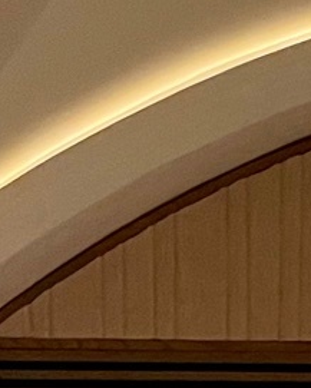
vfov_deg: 9.9
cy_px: 594
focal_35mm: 189
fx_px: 2173
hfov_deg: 7.6
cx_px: 738
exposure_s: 1/56
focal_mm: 4.2
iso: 500
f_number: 1.6
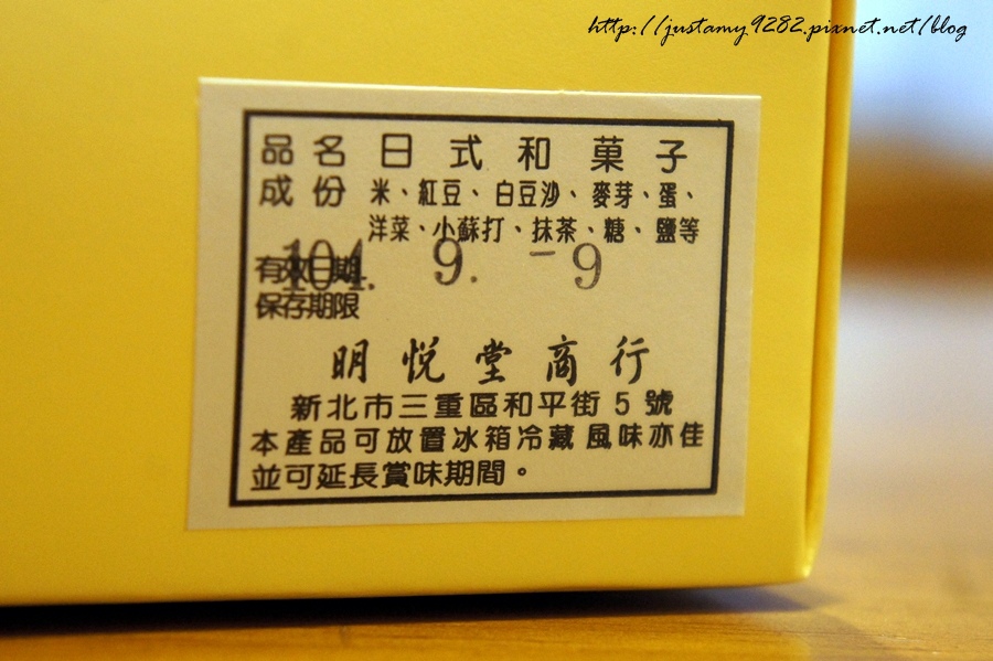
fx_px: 2274
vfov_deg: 16.5
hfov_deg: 24.6
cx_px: 496
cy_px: 330
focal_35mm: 82
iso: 1600
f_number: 5.6
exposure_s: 1/20
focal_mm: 55
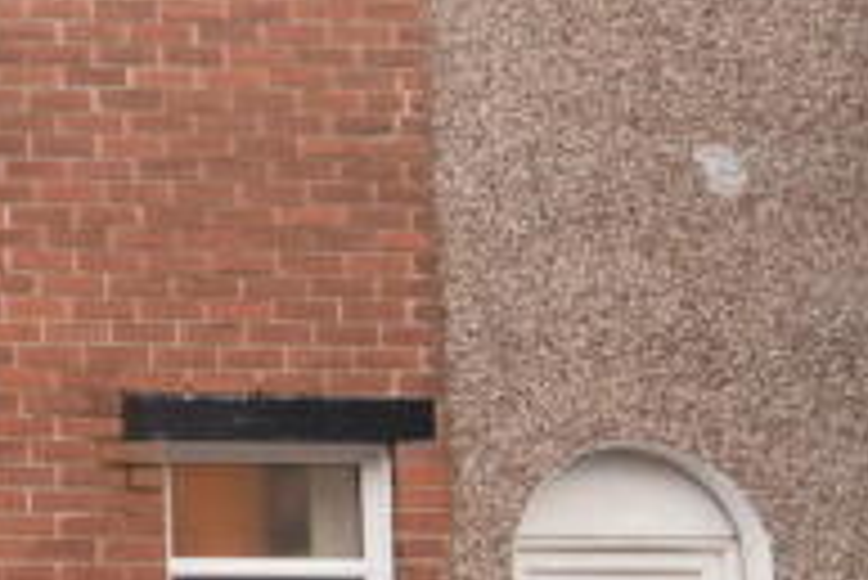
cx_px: -380
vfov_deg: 21.9
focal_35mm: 61
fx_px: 1472
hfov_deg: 25.8
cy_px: 497
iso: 720
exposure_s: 1/125
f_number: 5.6
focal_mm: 12
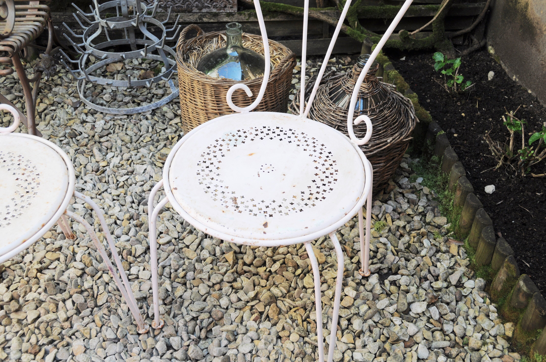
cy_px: 181
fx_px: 591
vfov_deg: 34.1
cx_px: 273
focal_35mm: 39
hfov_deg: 49.6
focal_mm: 26
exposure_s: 1/125
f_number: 5.6
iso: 200
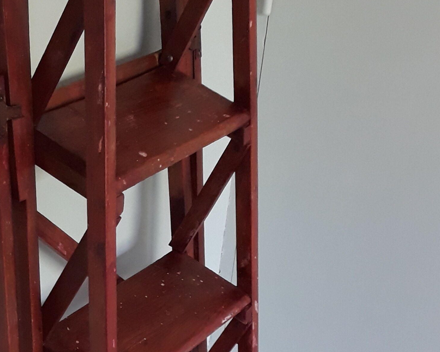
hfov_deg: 25.3
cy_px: 376
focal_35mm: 74
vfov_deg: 19.9
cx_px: 92
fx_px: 964
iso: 200
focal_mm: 3.71
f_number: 1.7
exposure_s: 1/33
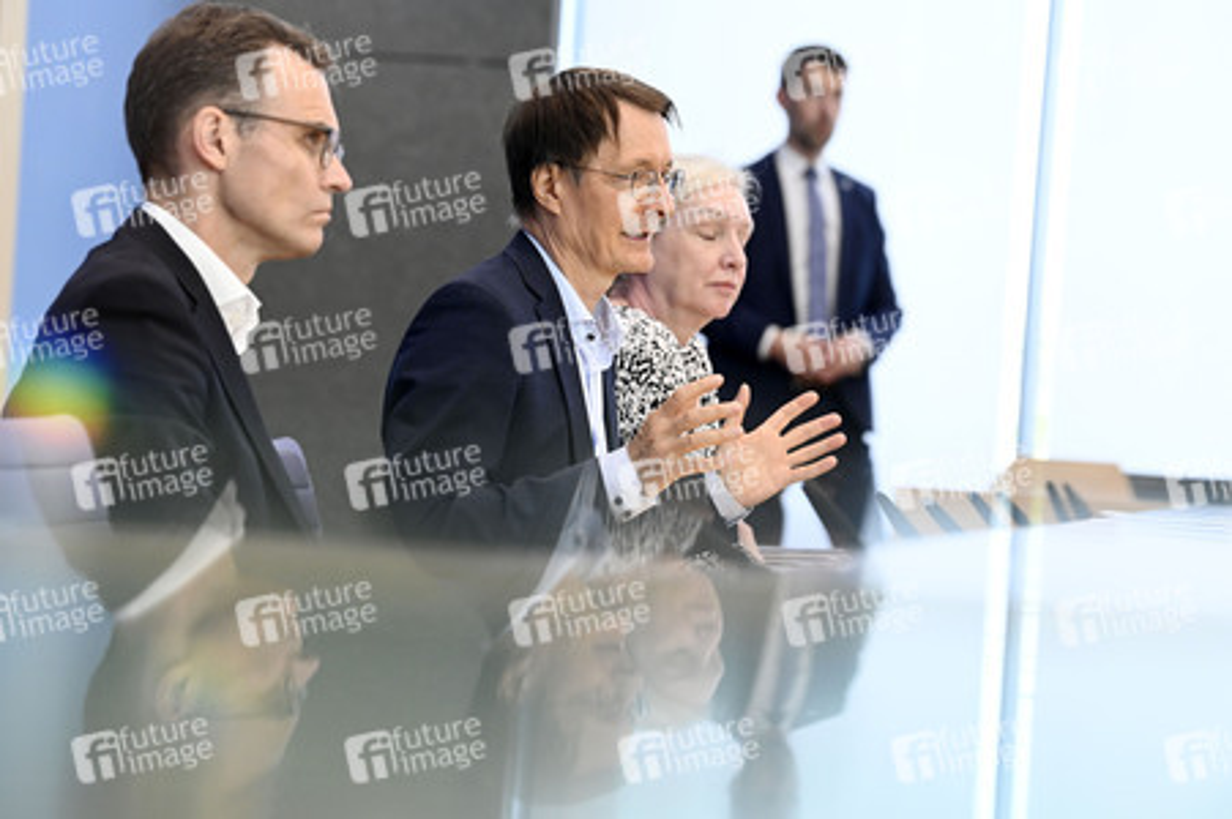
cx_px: 616
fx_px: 5984
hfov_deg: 11.8
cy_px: 410
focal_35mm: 175
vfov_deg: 7.8
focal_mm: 175
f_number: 5.6
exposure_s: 1/500
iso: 3200
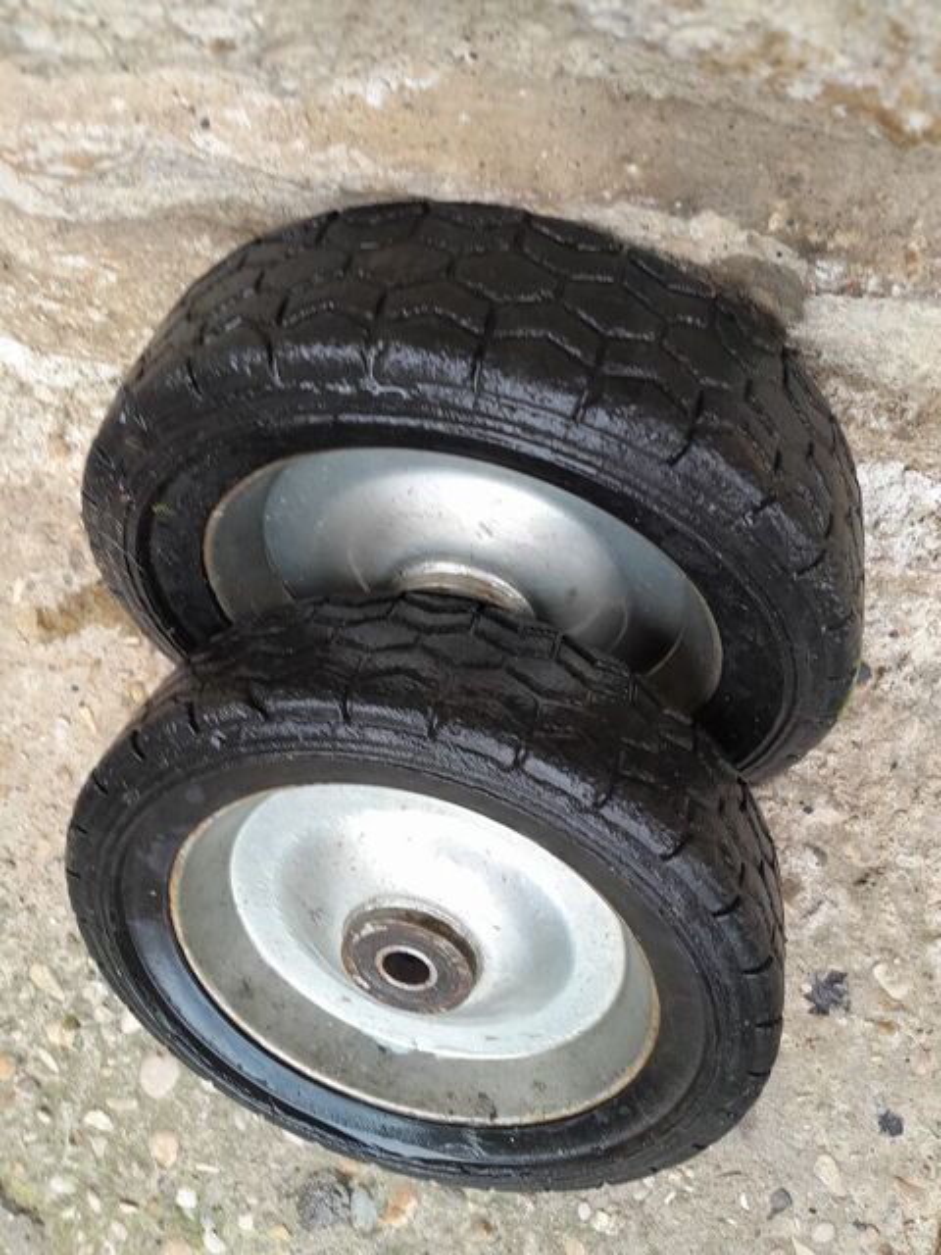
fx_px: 942
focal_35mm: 26
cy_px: 628
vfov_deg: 67.3
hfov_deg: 53.1
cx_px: 470
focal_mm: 3.98
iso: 40
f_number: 1.8
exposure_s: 1/50
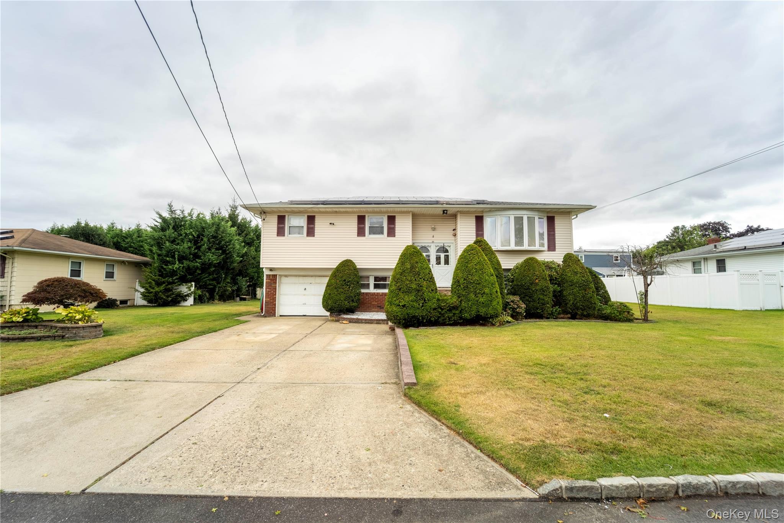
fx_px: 305
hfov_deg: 104.3
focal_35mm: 14
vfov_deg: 81.2
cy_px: 262
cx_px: 392
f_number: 4.5
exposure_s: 1/8000
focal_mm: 14
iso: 500
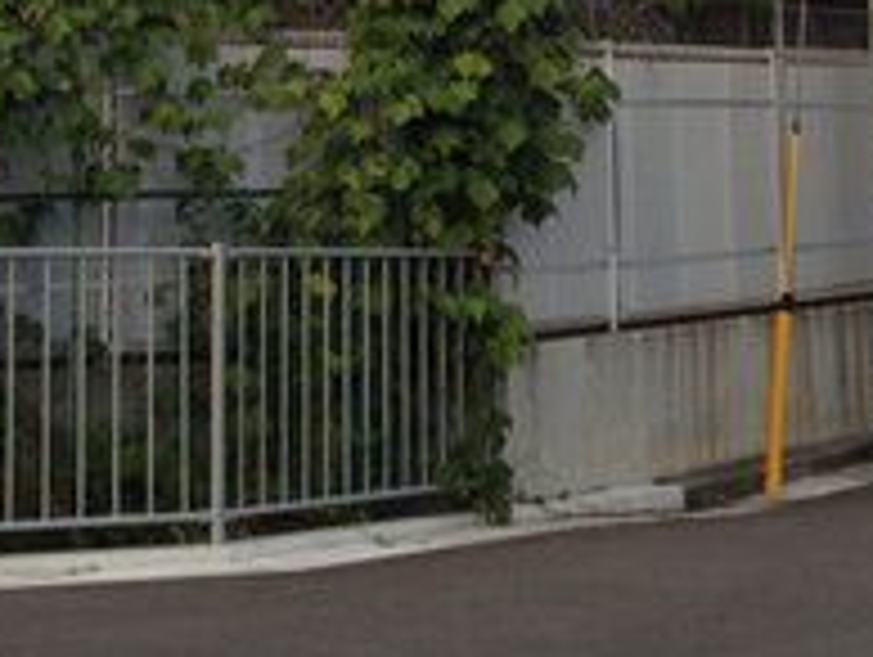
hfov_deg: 18.1
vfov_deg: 13.1
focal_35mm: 108
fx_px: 2727
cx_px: 202
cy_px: -256
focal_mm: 4.28
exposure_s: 1/187
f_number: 2.4
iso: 50
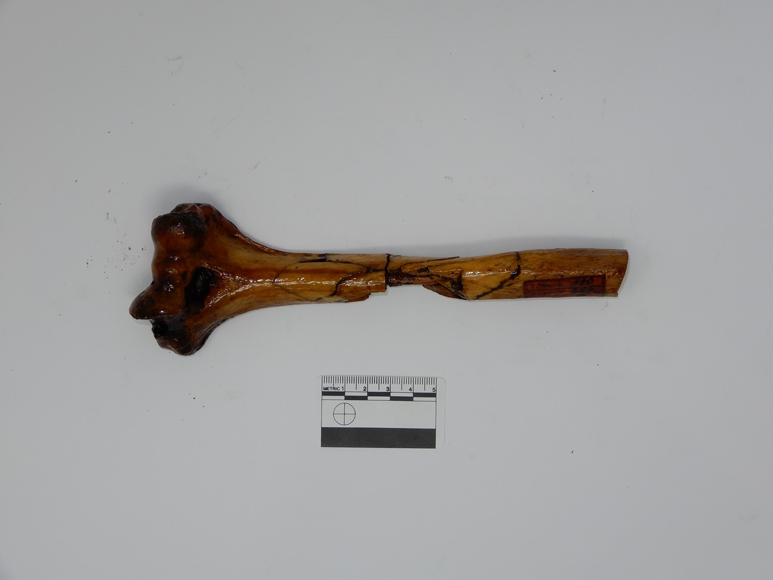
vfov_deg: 22.6
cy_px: 290
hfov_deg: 29.8
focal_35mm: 65
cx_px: 386
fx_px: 1451
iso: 80
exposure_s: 1/100
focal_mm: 11.6
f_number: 5
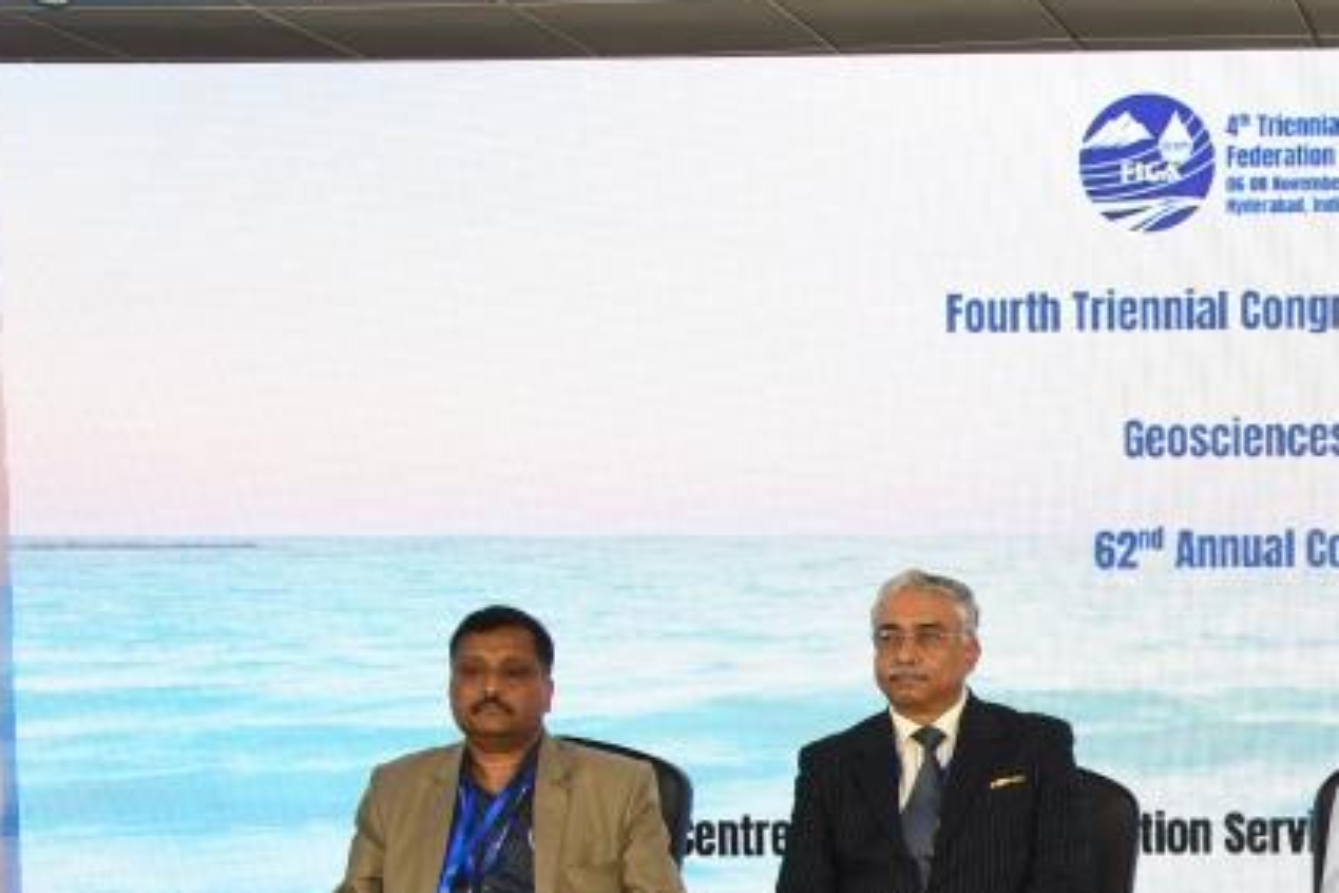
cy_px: 806
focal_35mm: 126
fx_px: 4686
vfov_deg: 10.8
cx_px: 1548
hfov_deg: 15.7
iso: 400
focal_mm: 35
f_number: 6.3
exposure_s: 1/60
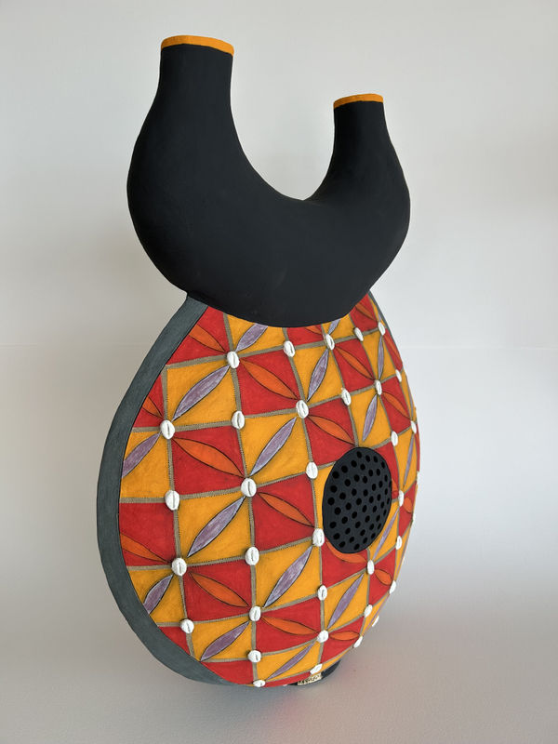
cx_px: 279
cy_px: 372
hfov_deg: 53.1
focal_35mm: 26
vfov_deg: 67.3
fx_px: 559
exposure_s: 1/282
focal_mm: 5.7
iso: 40
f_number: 1.5
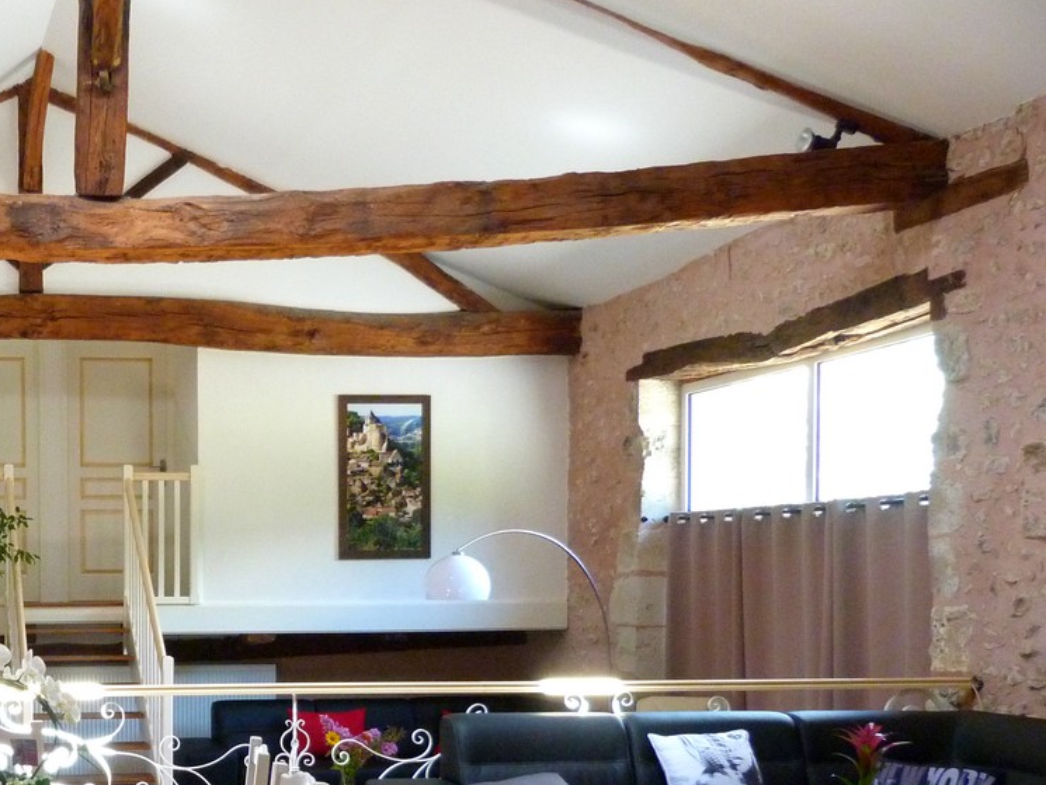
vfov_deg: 30.1
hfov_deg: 37.2
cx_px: 65
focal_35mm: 47
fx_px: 1420
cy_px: 642
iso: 400
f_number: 2.8
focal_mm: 4.5
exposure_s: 1/50
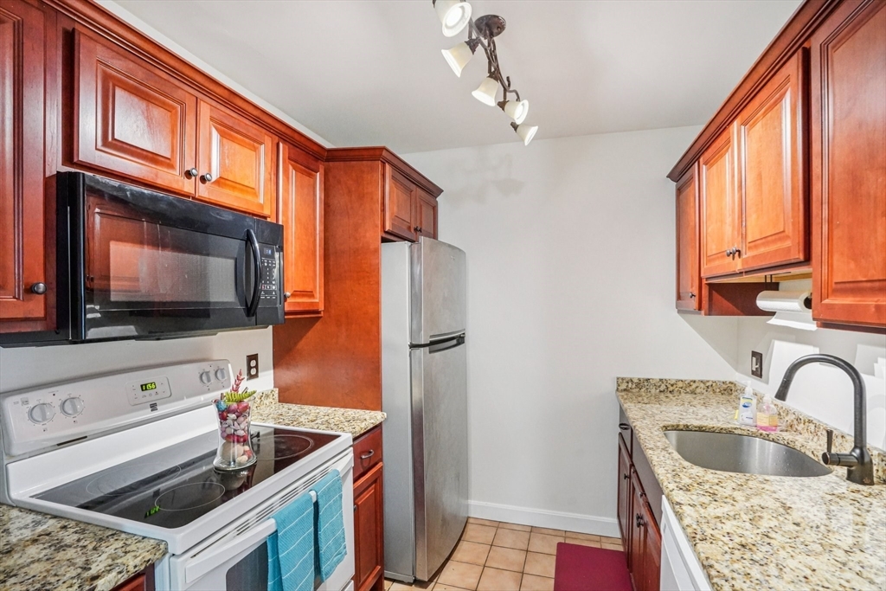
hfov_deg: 96.7
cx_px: 443
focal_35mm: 16
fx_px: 394
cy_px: 296
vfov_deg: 73.8
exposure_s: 1/30
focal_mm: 16
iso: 5000
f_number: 8
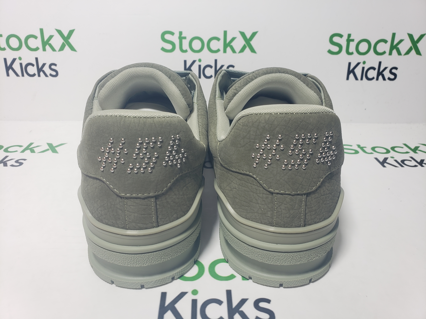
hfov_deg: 67.3
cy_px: 160
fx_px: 320
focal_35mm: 26
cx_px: 213
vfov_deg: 53.1
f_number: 2.4
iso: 50
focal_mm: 4.3
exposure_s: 1/134
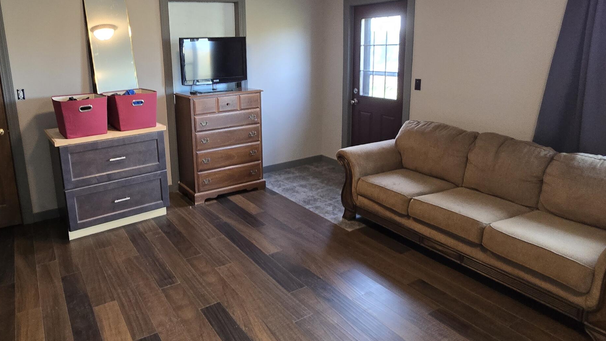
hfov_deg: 77.8
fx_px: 370
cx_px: 242
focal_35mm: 23
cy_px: 132
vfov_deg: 49.1
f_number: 2.2
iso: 320
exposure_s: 1/60
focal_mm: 2.2
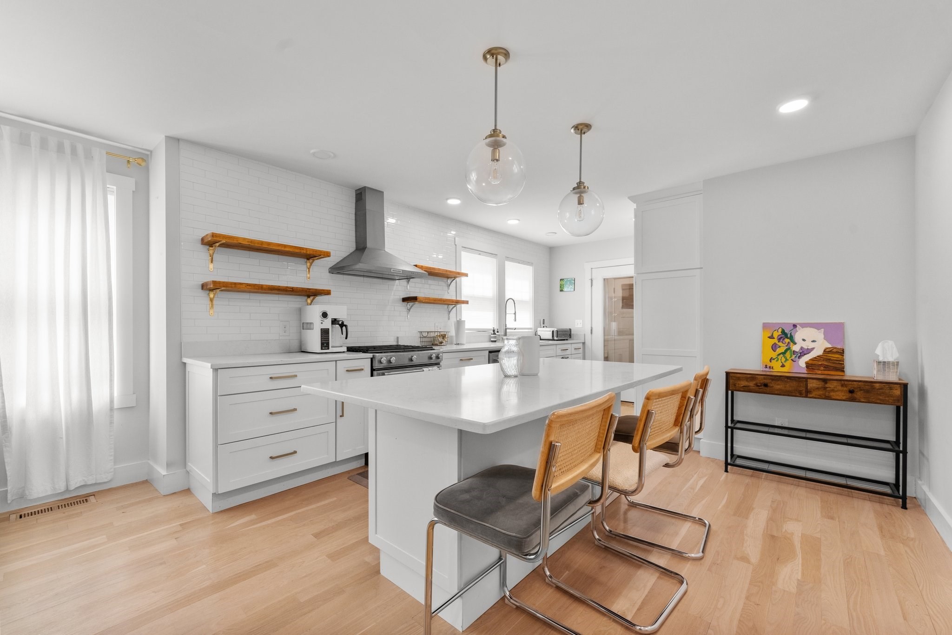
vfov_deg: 81.2
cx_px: 476
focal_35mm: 14
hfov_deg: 104.3
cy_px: 318
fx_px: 370
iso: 800
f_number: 8
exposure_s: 1/10
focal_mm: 14
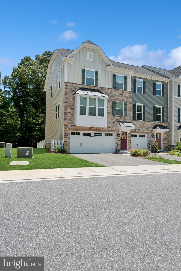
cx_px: 90
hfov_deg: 53.2
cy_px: 136
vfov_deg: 73.7
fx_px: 181
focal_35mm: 24
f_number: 20
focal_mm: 24
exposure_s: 1/13
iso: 100
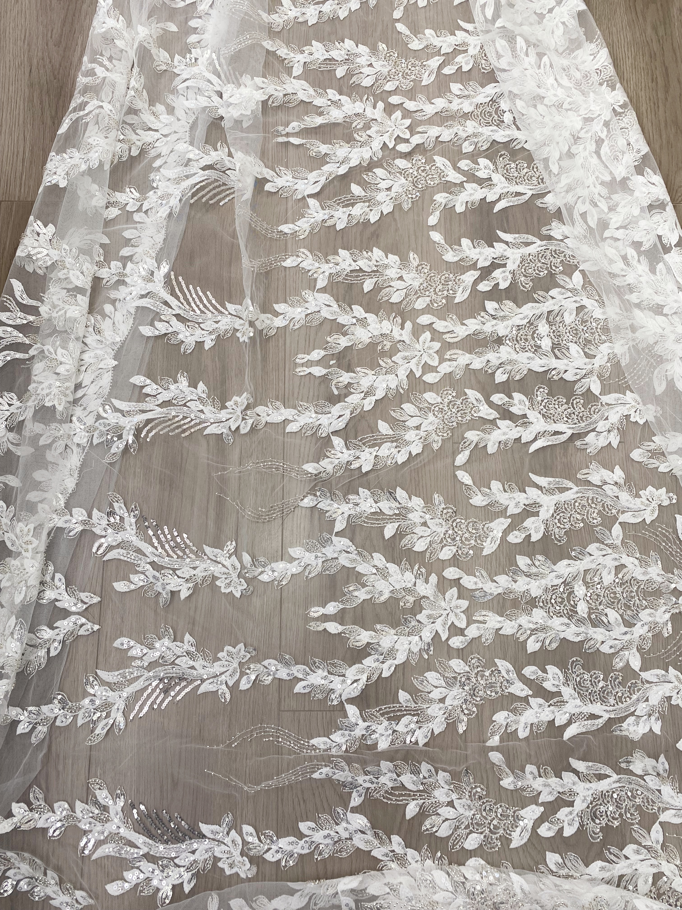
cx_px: 341
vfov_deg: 67.3
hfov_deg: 53.1
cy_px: 455
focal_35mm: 26
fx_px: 683
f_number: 1.8
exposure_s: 1/100
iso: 64
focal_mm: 4.25
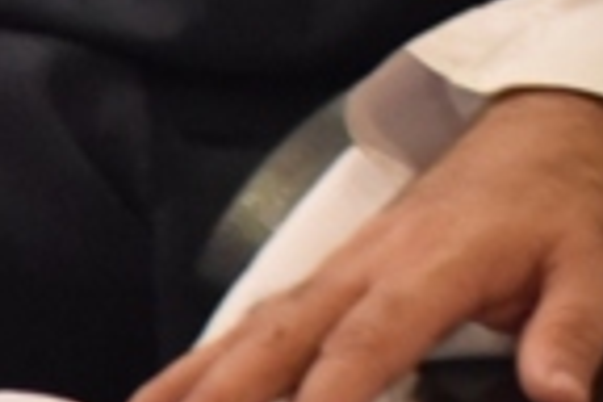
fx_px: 10920
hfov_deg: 3.1
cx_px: 1667
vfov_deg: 2.1
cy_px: -819
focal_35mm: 652
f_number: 4
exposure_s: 1/50
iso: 3200
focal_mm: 92
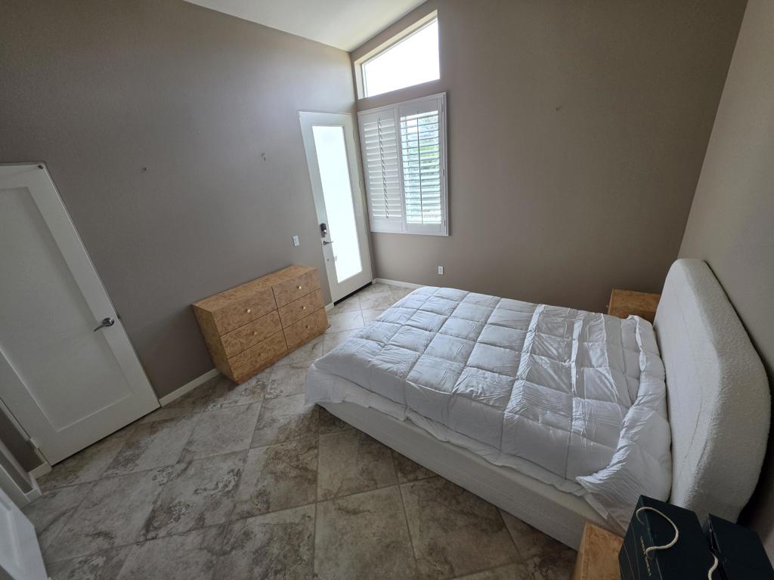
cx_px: 387
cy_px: 290
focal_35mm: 13
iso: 64
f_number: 1.9
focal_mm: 2.2
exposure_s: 1/120
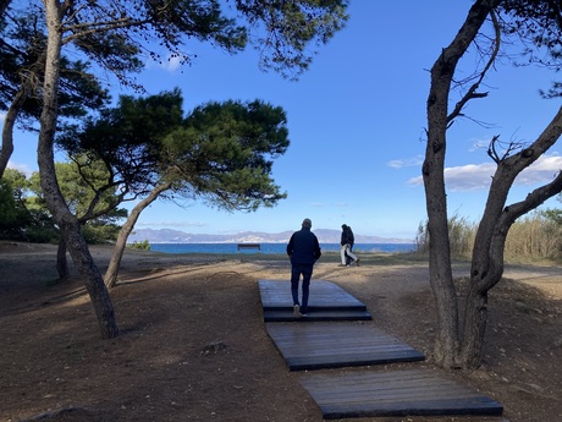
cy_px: 211
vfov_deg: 49.7
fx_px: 455
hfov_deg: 63.4
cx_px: 281
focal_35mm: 28
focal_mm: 3.99
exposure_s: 1/1372
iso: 20
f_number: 1.8
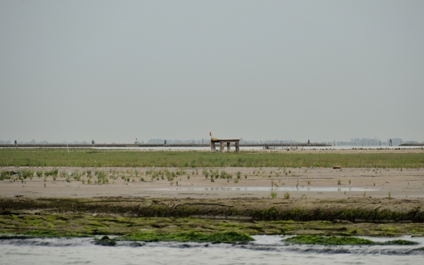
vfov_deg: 3.7
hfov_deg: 6.0
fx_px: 4079
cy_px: 134
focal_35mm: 353
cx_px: 235
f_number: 5.6
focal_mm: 200
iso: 100
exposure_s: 1/400
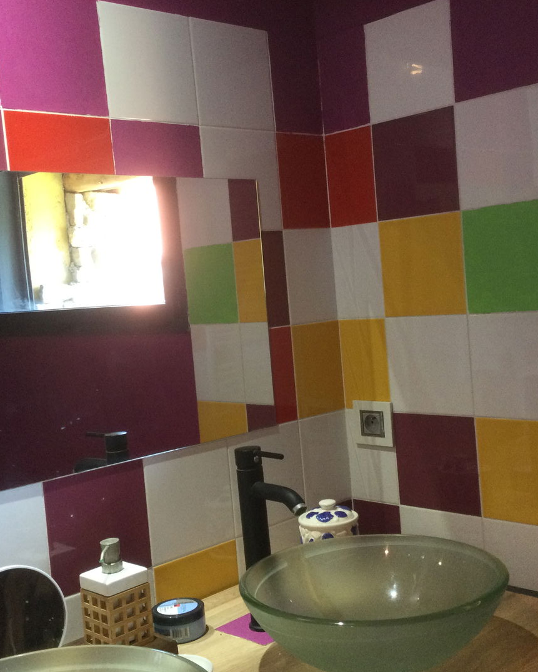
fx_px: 896
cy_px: 343
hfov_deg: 33.4
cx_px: 276
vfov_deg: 41.1
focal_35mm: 45
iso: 125
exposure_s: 1/33
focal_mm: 3.3
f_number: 2.4
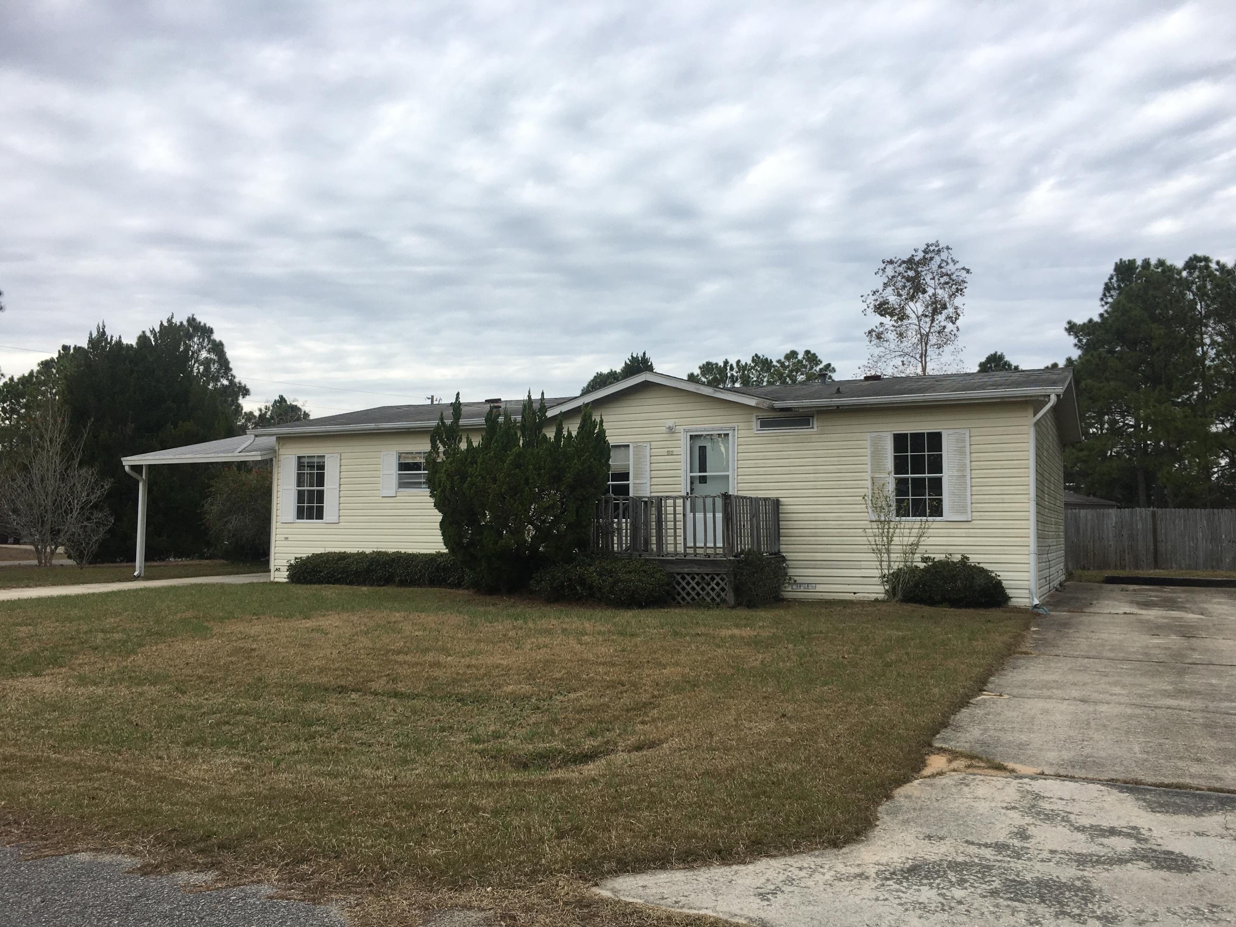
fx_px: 1035
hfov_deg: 61.7
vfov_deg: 48.2
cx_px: 618
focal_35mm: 29
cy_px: 464
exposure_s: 1/641
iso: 25
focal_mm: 4.15
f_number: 2.2
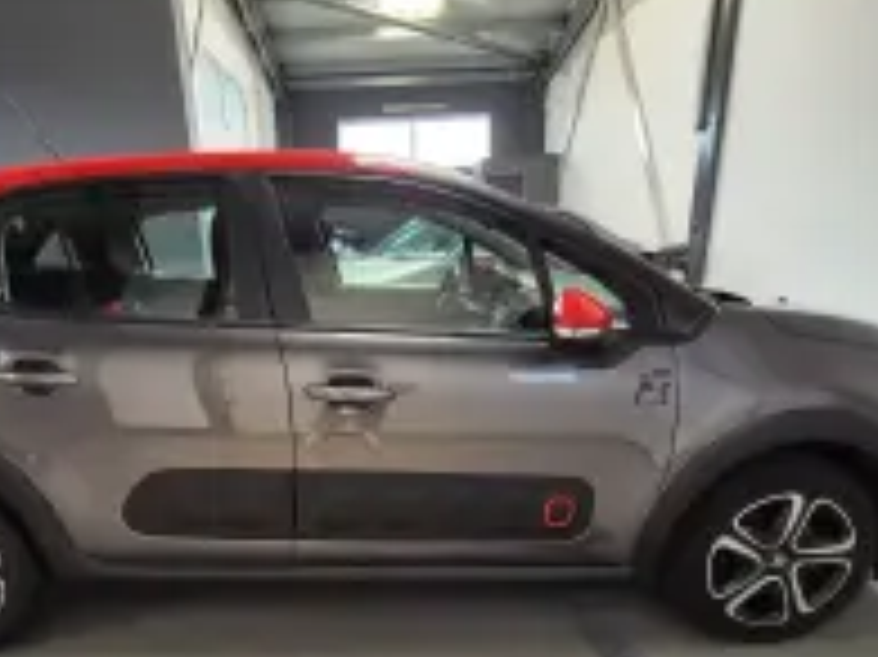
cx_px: 365
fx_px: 608
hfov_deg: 71.1
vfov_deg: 54.3
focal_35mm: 24
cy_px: 486
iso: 160
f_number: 2.2
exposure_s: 1/359
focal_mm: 2.2
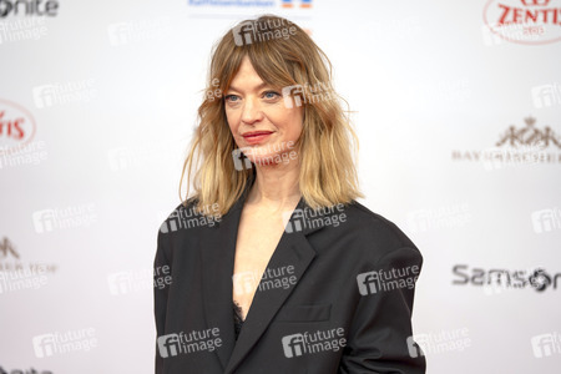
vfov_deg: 8.7
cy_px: 187
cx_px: 280
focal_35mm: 158
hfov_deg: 13.0
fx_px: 2462
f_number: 2.8
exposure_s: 1/160
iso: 100
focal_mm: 158
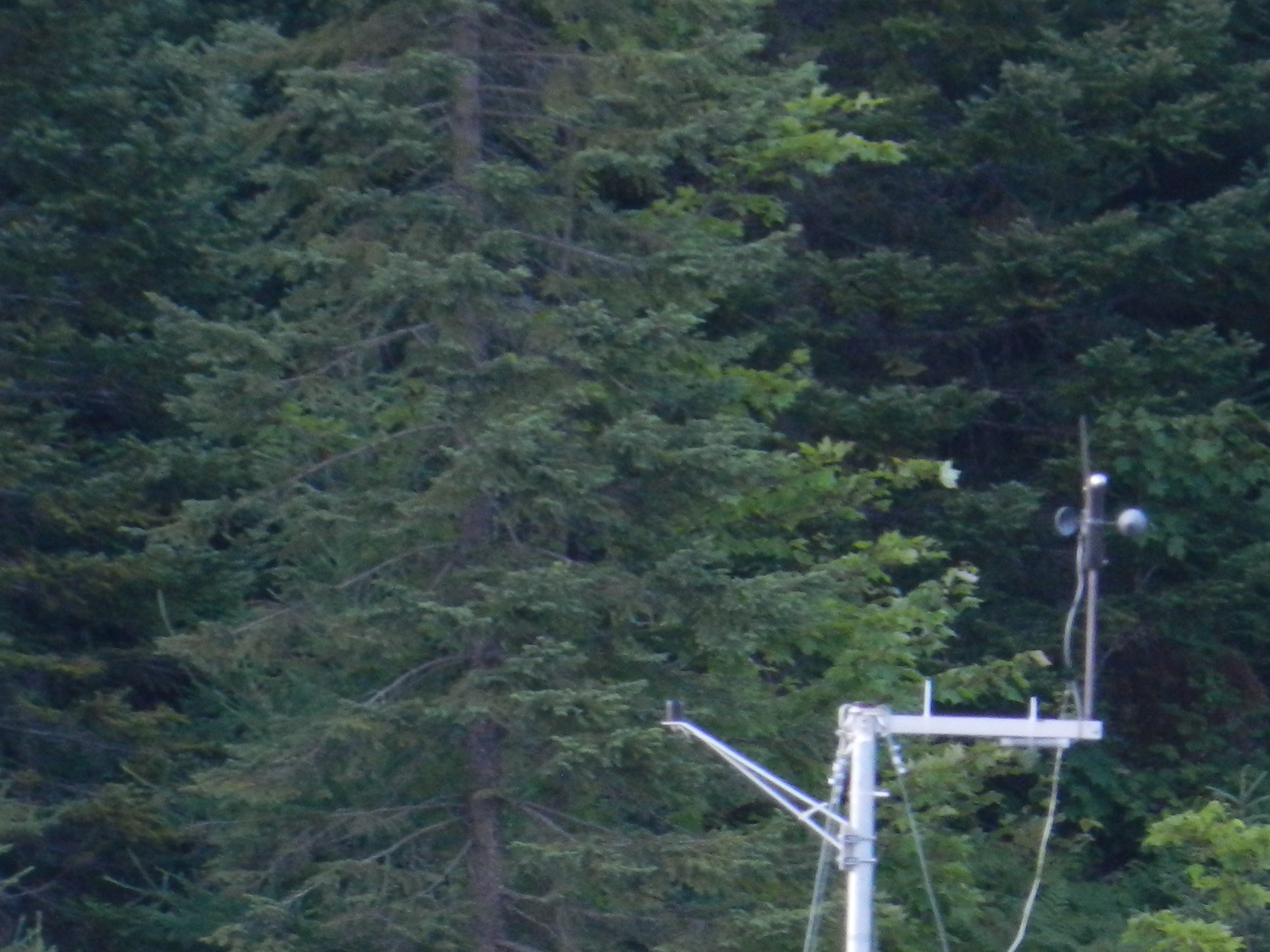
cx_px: 992
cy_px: 922
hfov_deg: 1.5
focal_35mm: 1289
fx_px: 47291
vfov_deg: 1.2
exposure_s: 1/100
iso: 400
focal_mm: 110.1
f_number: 5.7
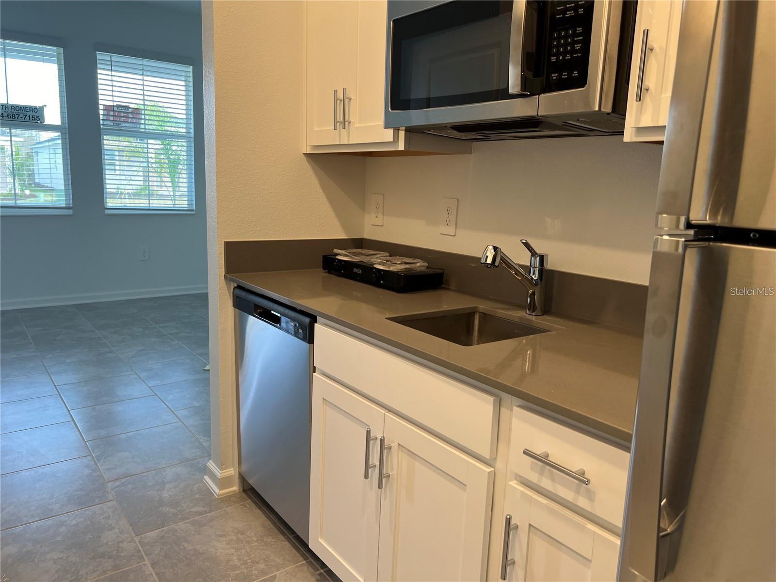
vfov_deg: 53.1
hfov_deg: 67.3
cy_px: 291
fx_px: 583
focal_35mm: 26
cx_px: 388
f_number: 1.5
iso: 80
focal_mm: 5.7
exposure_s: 1/60
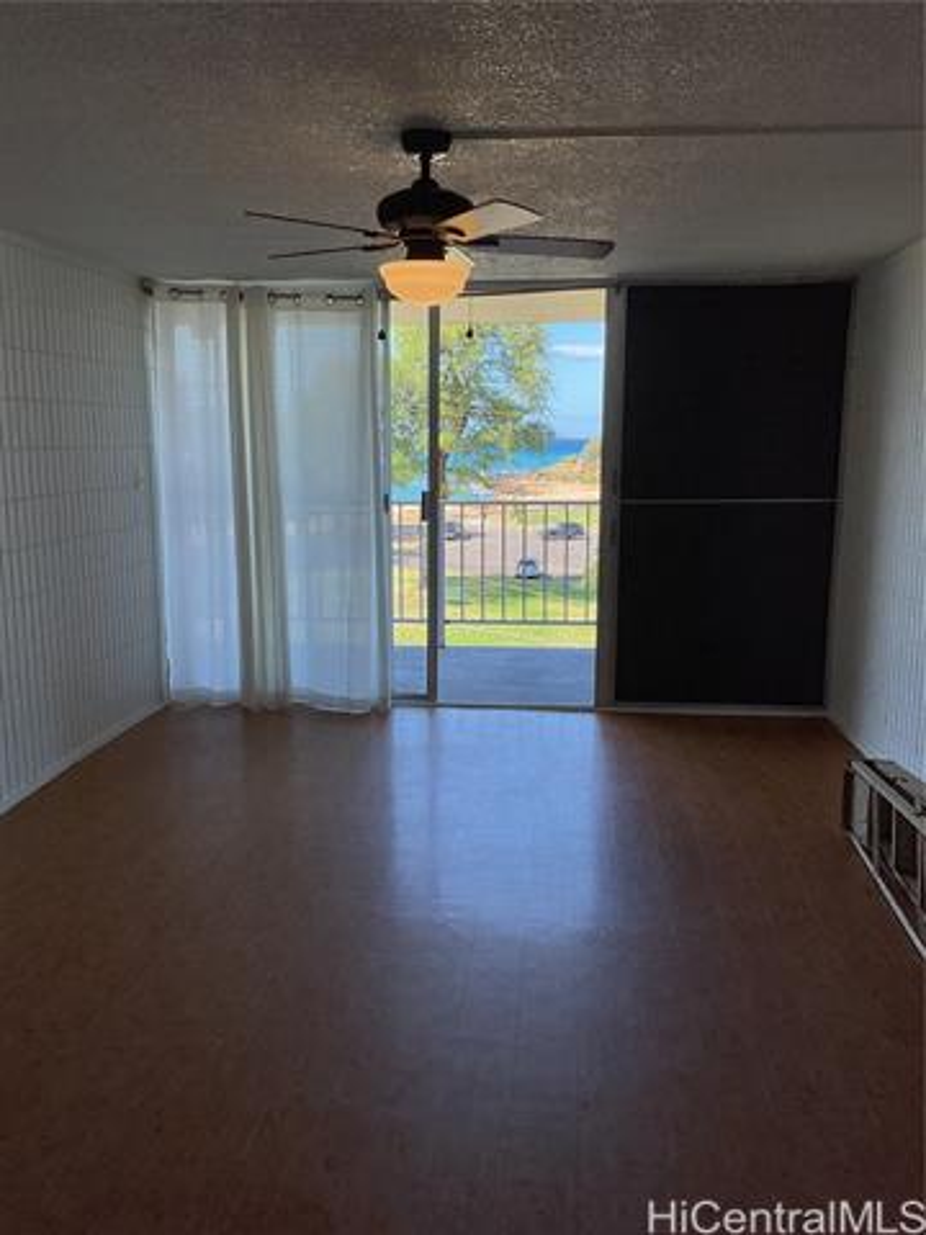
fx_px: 1034
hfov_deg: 48.2
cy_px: 618
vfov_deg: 61.7
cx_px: 463
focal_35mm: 29
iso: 16
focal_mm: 3
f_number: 1.8
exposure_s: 1/331
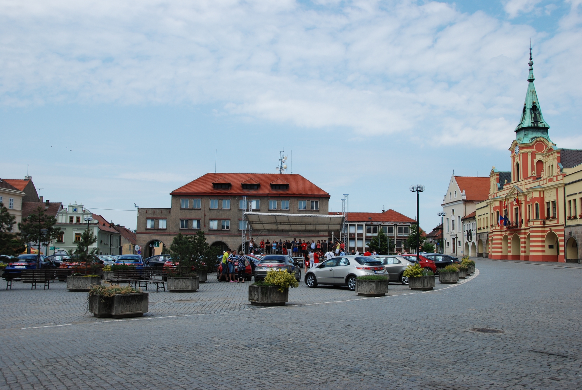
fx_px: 534
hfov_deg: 57.2
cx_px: 291
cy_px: 195
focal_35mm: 33
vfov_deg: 40.1
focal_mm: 22
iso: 200
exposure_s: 1/500
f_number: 8
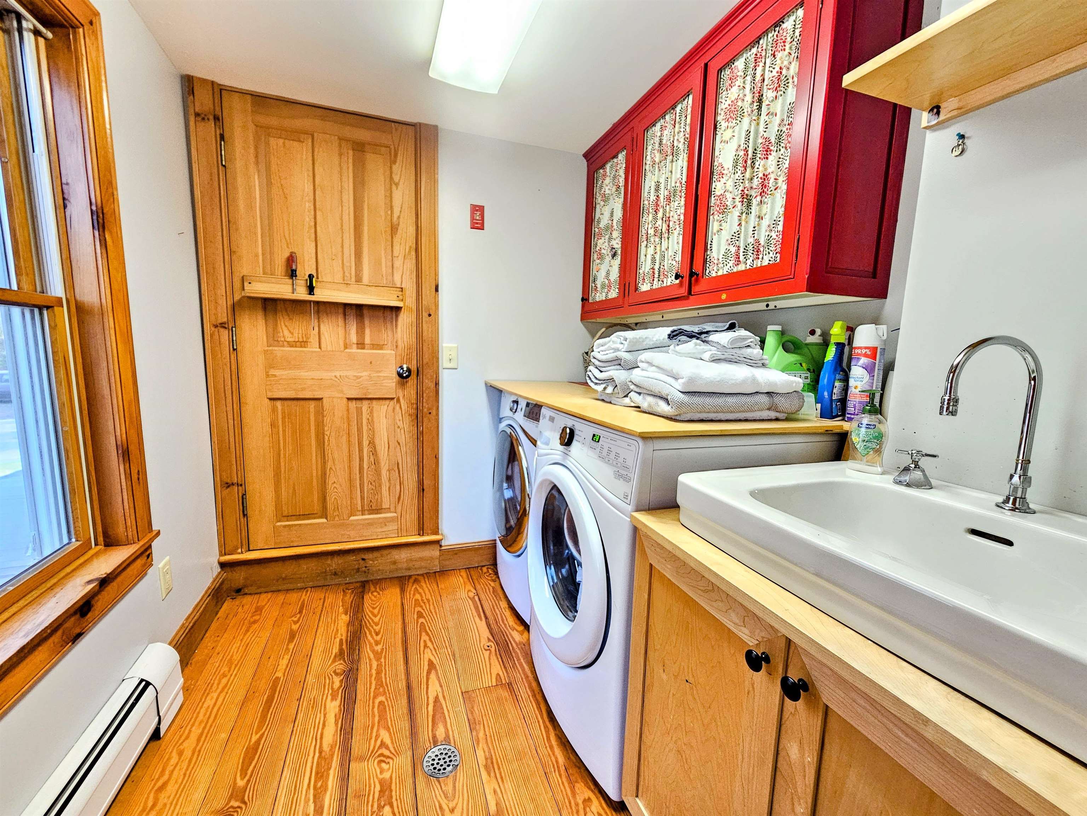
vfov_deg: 89.9
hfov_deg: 106.2
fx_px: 408
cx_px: 544
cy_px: 408
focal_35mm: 13
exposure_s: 1/60
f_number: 2.2
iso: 250
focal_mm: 2.2
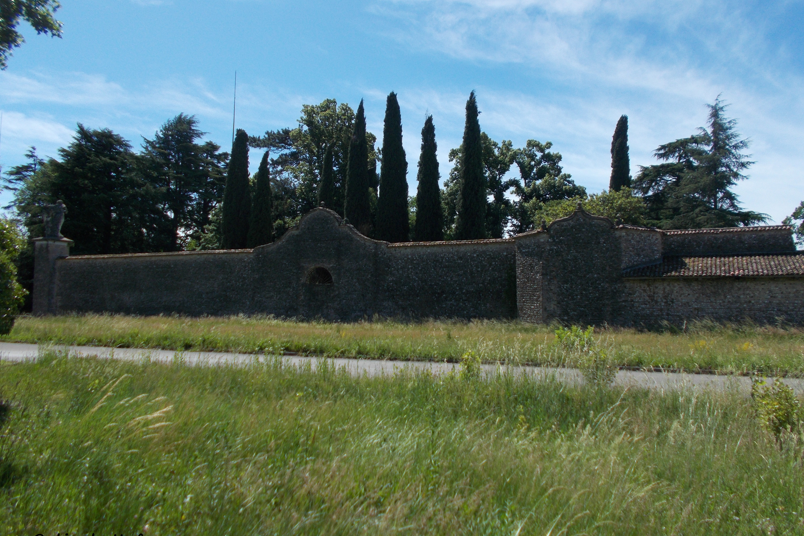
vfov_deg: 46.4
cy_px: 269
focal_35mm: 28
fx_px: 625
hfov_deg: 65.5
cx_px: 414
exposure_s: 1/1250
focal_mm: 4.6
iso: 80
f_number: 3.2
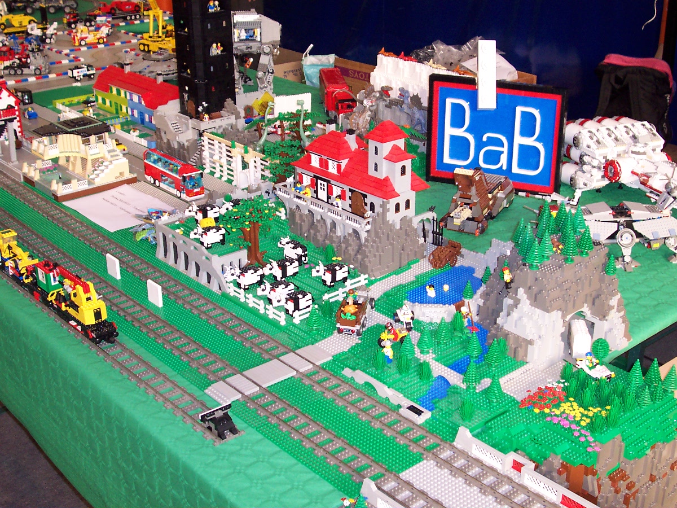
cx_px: 338
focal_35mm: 46
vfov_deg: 31.5
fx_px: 900
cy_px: 254
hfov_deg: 41.2
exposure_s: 1/60
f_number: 3
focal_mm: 7
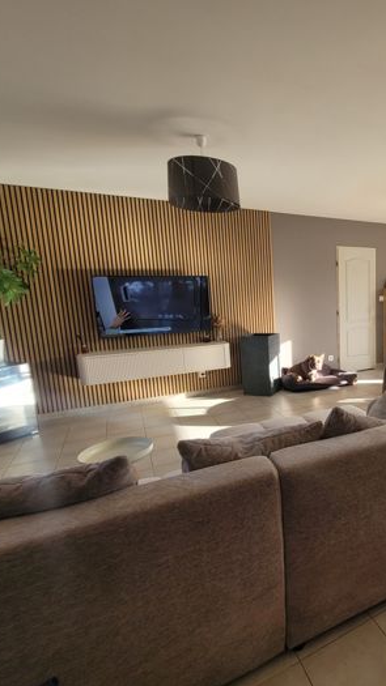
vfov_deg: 89.6
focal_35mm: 19
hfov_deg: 52.3
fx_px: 346
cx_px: 337
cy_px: 344
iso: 40
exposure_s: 1/132
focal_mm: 1.74
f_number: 2.2
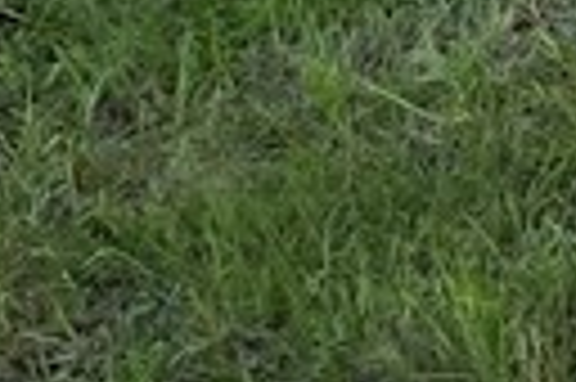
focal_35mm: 208
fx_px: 3324
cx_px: 2088
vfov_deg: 5.9
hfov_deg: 7.7
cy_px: -980
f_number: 1.6
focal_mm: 5.1
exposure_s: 1/83
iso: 125
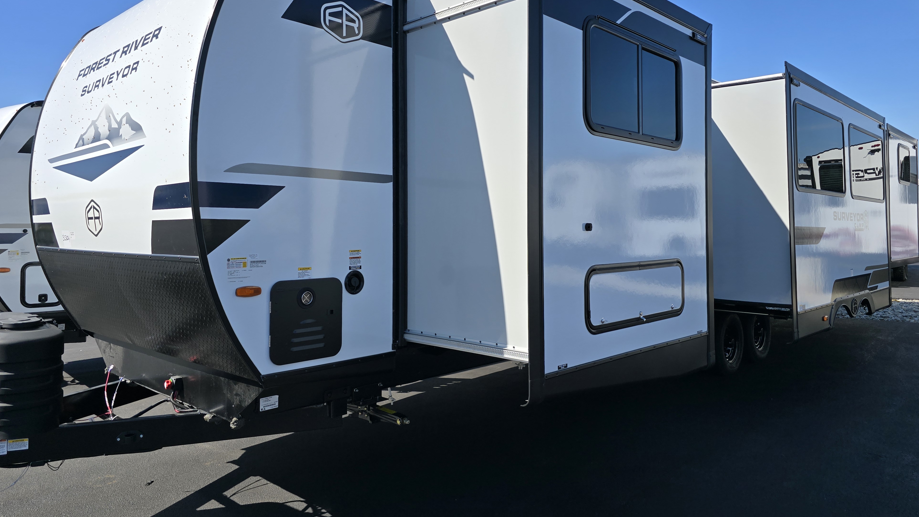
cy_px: 218
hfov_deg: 71.9
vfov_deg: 44.2
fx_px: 634
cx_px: 458
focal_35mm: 26
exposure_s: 1/801
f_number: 1.7
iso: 12
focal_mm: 6.3
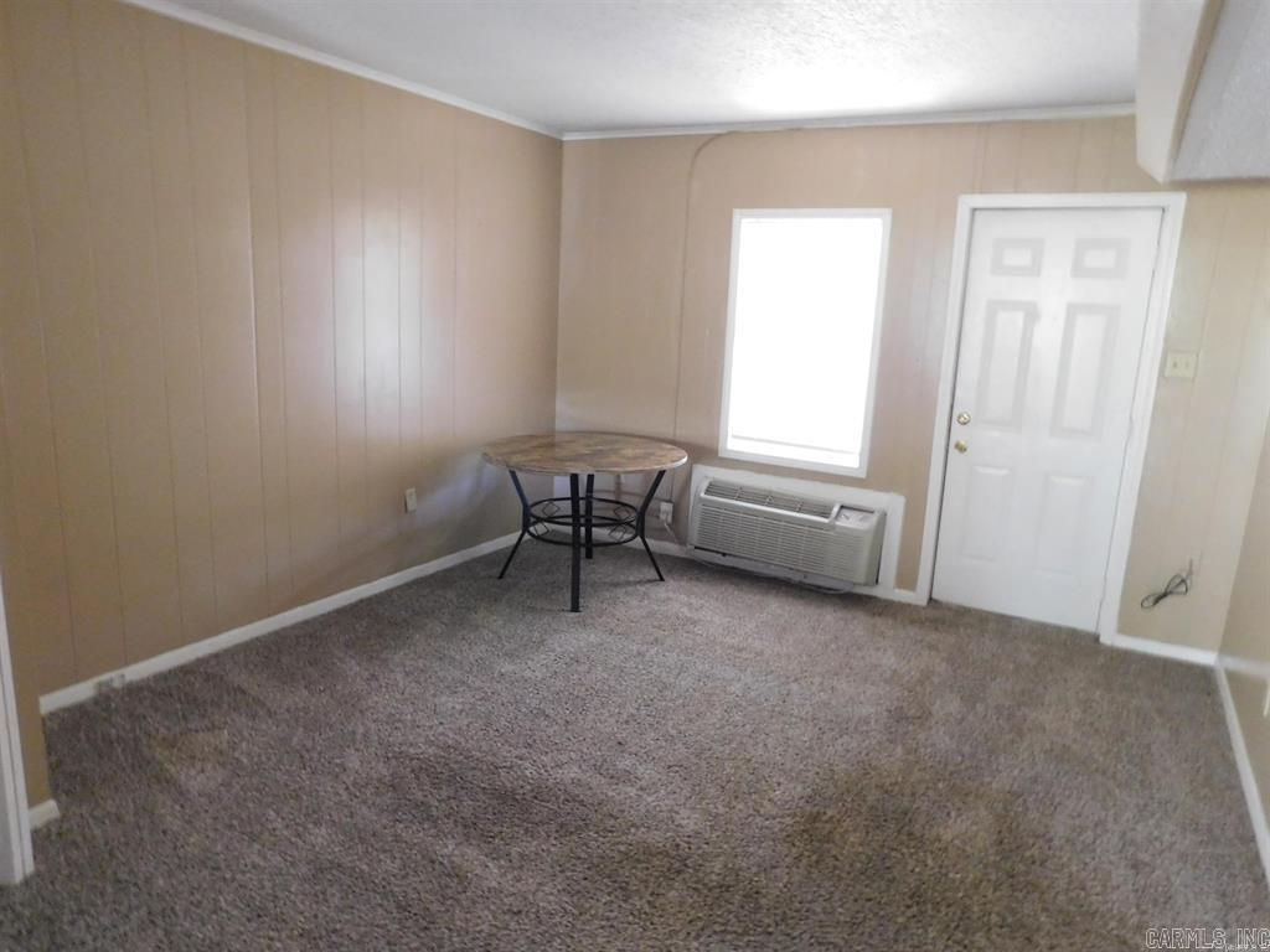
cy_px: 476
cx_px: 635
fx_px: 844
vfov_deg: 58.9
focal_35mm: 23
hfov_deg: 73.9
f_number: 3
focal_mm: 4
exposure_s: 1/8
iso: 640
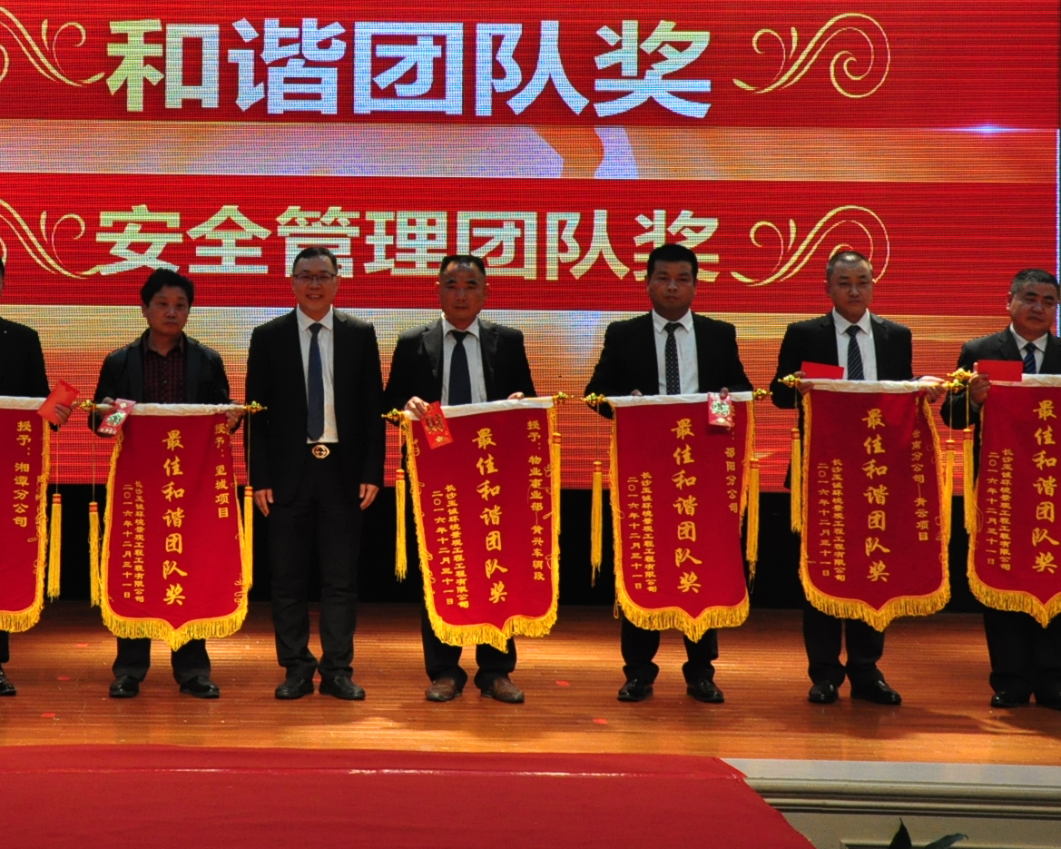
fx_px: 3077
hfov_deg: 19.5
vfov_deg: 15.6
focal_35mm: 98
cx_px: 305
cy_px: 218
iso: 1600
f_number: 7.1
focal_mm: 38
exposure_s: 1/200
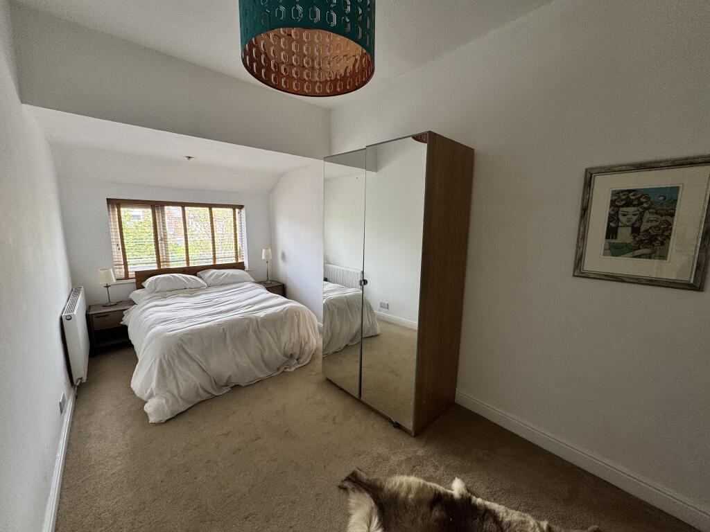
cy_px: 266
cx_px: 355
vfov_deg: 85.7
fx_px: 287
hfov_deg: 102.1
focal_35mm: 14
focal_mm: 2.22
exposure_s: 1/100
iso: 64
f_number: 2.2
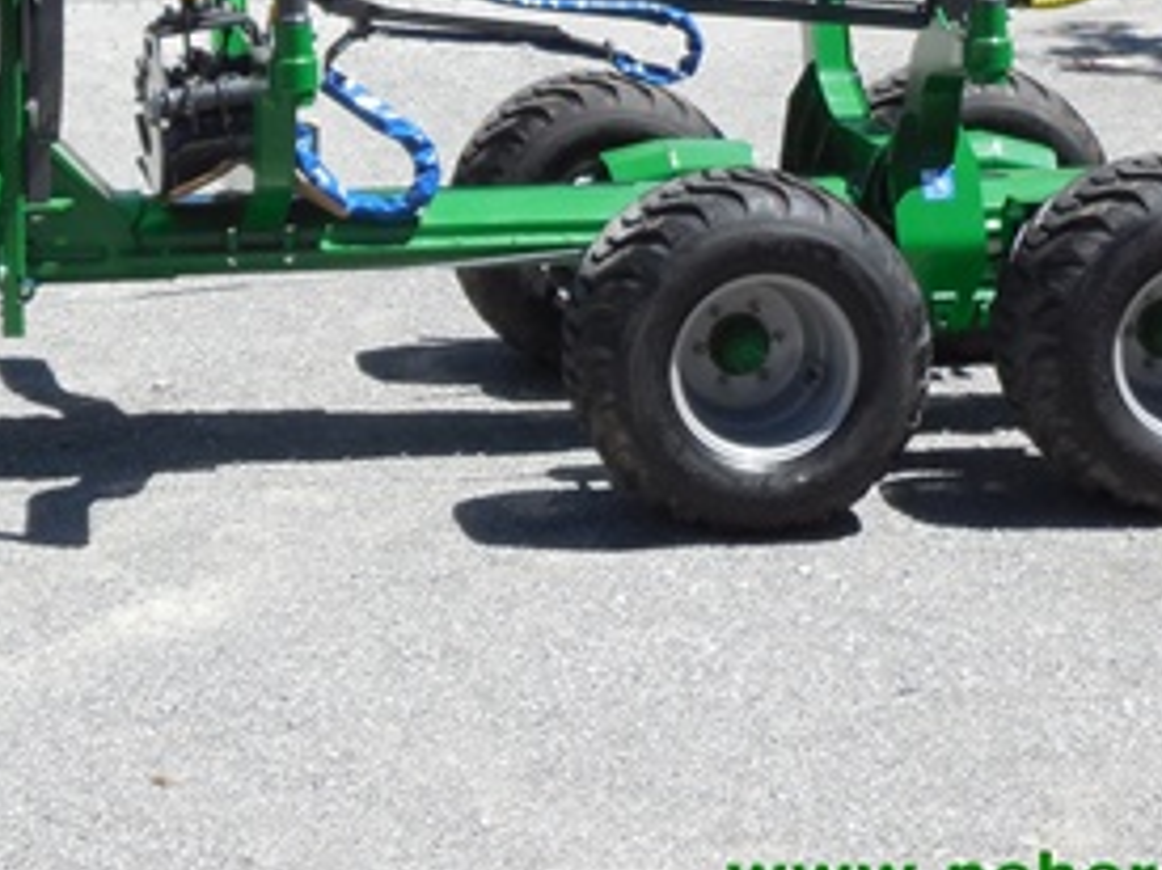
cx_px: 423
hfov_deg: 18.4
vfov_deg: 13.5
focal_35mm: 107
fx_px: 3590
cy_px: -93
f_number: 3.8
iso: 125
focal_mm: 8.2
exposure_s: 1/800
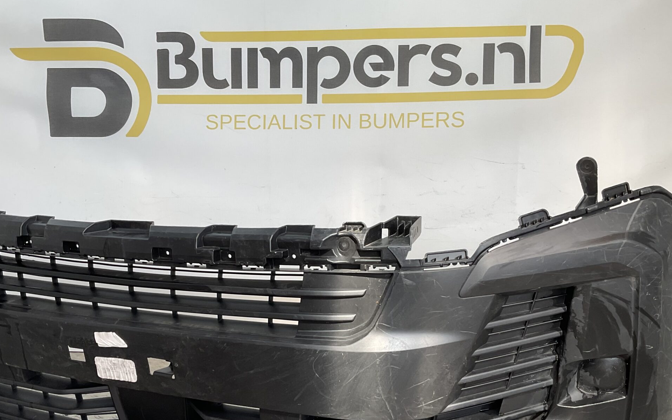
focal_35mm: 41
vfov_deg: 30.9
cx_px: 314
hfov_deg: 48.2
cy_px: 292
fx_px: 751
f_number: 1.8
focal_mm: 3
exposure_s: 1/200
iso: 16
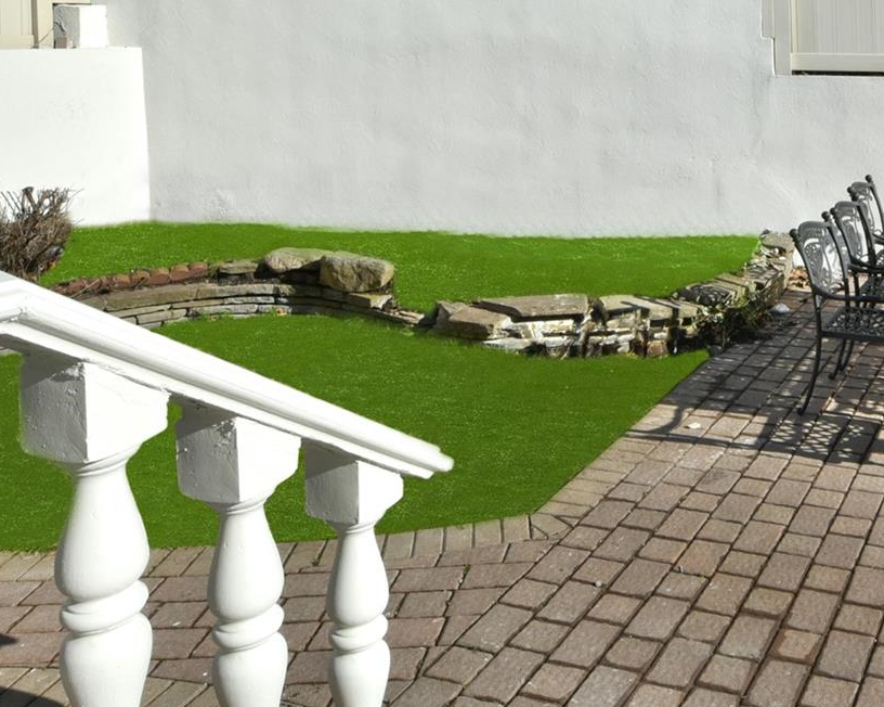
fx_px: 863
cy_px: -14
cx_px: 896
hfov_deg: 45.3
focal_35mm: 33
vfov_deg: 38.9
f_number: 22
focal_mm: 14
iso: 125
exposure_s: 1/40
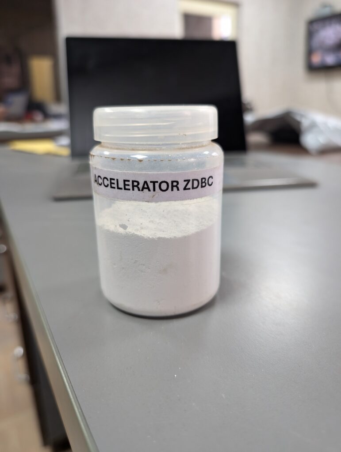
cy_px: 226
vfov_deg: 71.5
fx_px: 314
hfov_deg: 56.9
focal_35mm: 24
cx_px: 170
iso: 183
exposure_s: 1/50
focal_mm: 6.9
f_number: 1.68
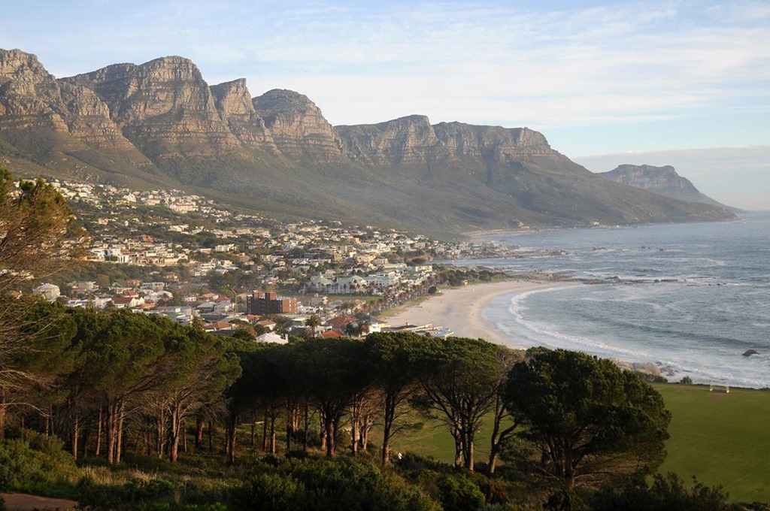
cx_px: 385
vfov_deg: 30.8
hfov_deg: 45.0
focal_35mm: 44
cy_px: 256
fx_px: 929
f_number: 3.8
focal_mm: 29
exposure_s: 1/500
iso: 200
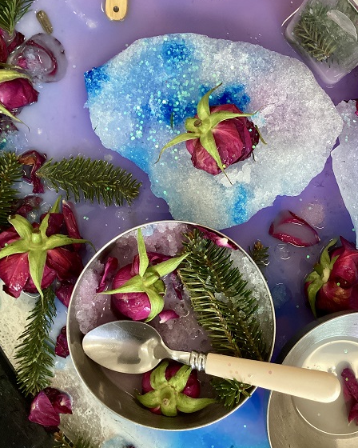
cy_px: 217
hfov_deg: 41.1
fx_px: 477
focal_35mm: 36
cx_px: 194
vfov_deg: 50.3
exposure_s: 1/50
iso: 250
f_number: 2.4
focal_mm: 3.3
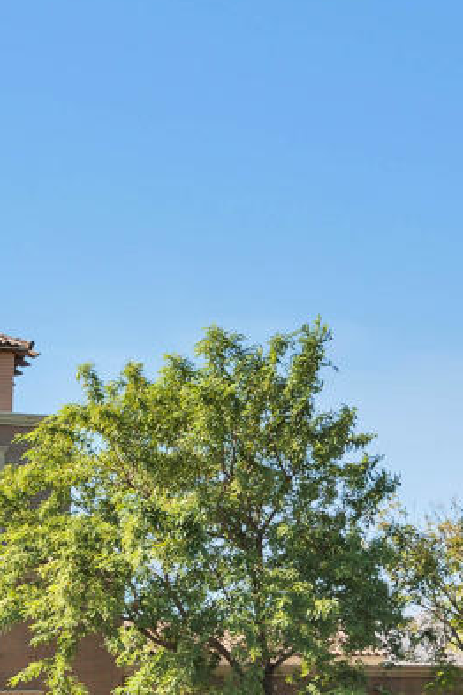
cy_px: 398
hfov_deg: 15.4
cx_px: 380
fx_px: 1698
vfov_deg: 23.1
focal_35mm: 88
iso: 200
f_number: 3.5
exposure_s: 1/1600
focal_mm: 30
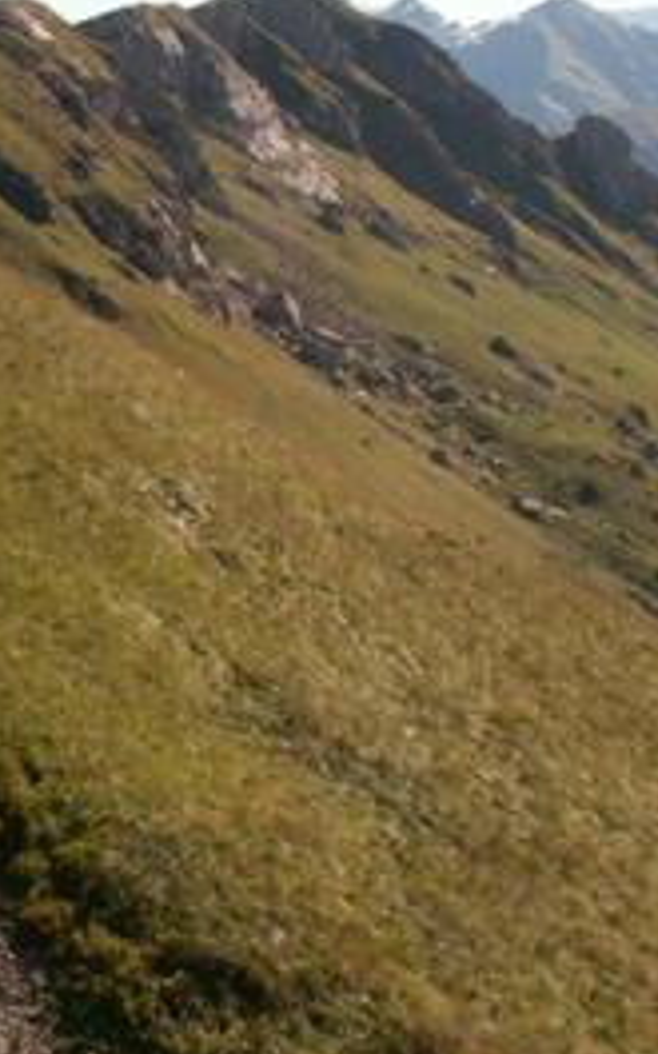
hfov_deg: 14.4
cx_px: 88
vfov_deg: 22.9
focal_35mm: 90
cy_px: 299
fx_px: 2582
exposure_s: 1/200
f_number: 6.3
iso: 50
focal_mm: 5.86
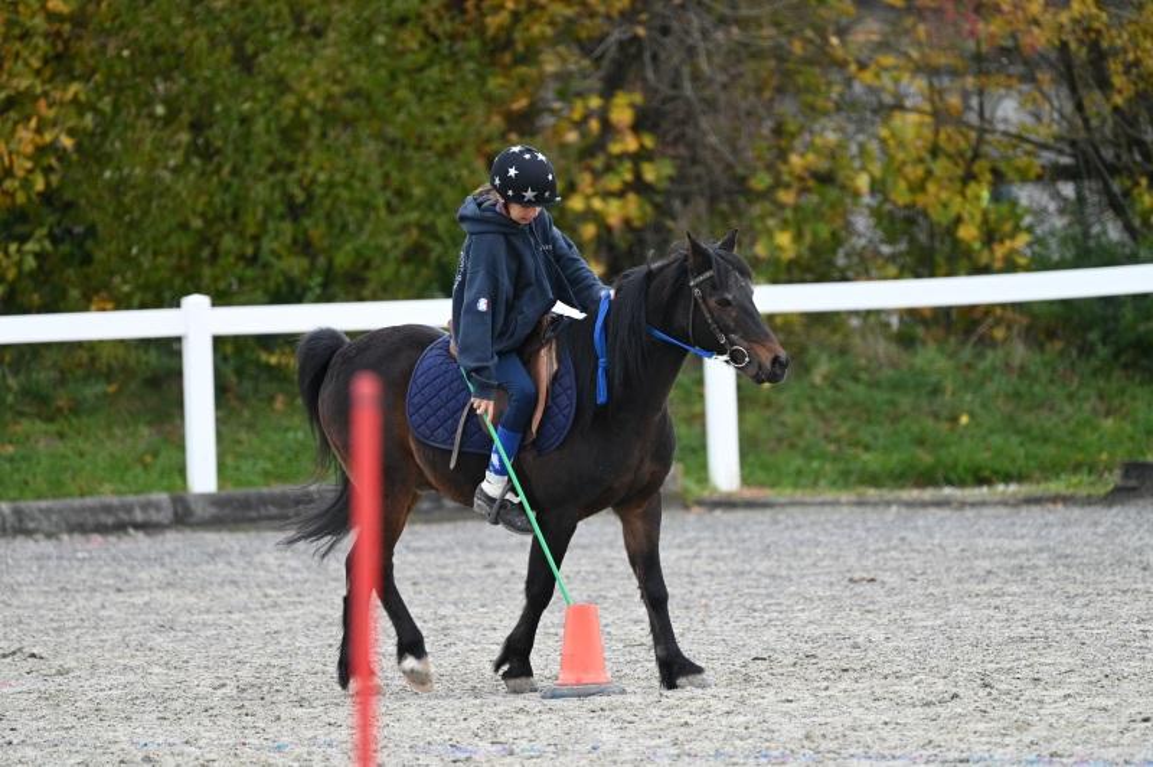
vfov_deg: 3.4
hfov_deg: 5.2
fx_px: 12800
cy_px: 384
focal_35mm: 400
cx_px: 576
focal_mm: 400
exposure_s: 1/640
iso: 2500
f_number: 5.6
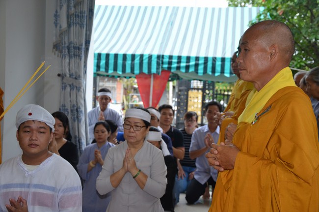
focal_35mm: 52
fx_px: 464
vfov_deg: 25.7
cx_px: 160
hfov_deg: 37.9
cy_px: 106
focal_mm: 35
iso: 640
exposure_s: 1/125
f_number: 4.5
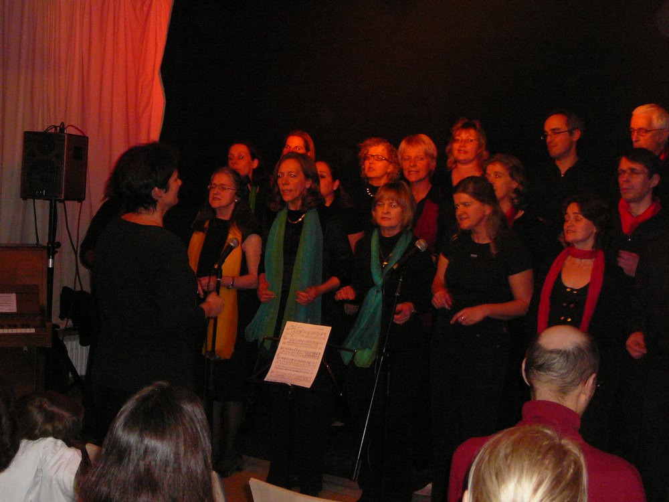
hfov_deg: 32.7
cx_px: 334
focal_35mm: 59
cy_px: 251
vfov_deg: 24.8
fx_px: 1140
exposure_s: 1/30
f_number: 3.5
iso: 400
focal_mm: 8.7
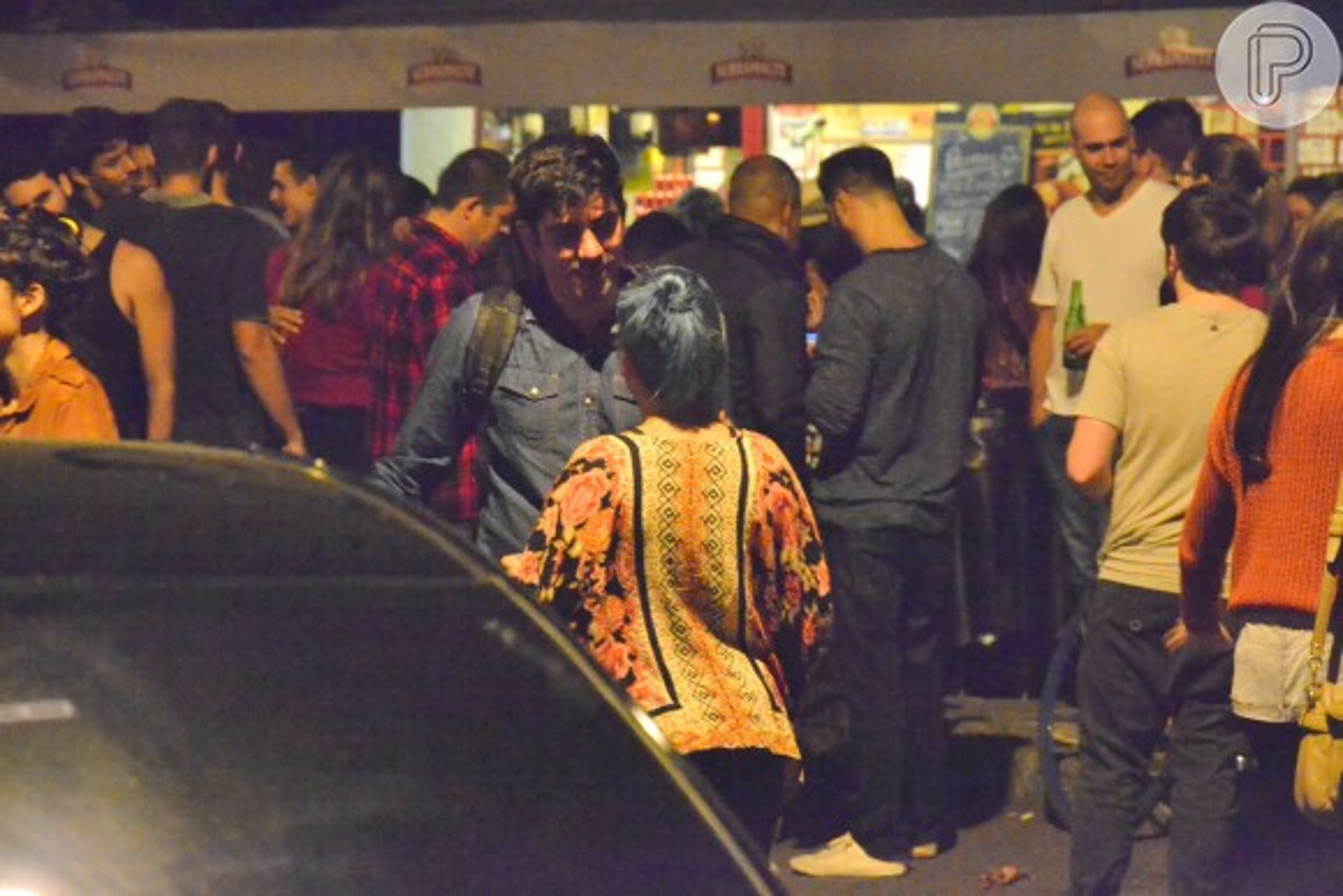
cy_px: 448
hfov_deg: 13.0
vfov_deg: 8.7
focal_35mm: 158
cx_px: 672
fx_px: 5877
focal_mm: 105
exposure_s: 1/60
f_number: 5.6
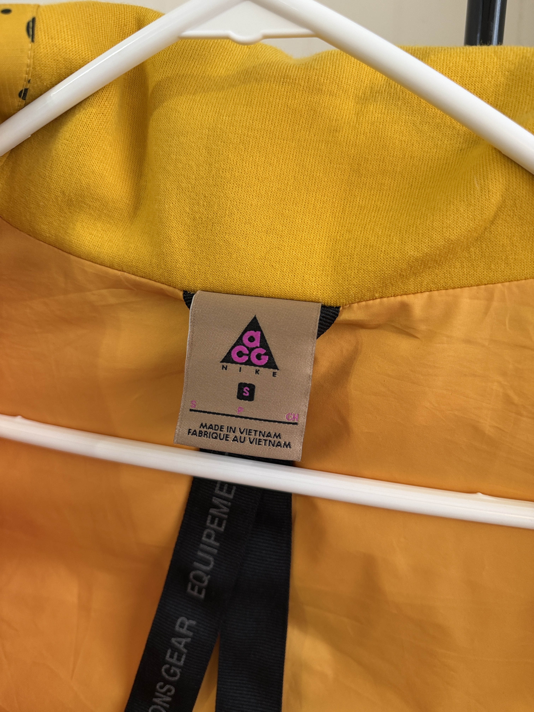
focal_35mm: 24
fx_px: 494
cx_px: 267
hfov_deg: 56.8
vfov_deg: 71.6
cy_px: 356
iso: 160
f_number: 1.78
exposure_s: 1/60
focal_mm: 6.76
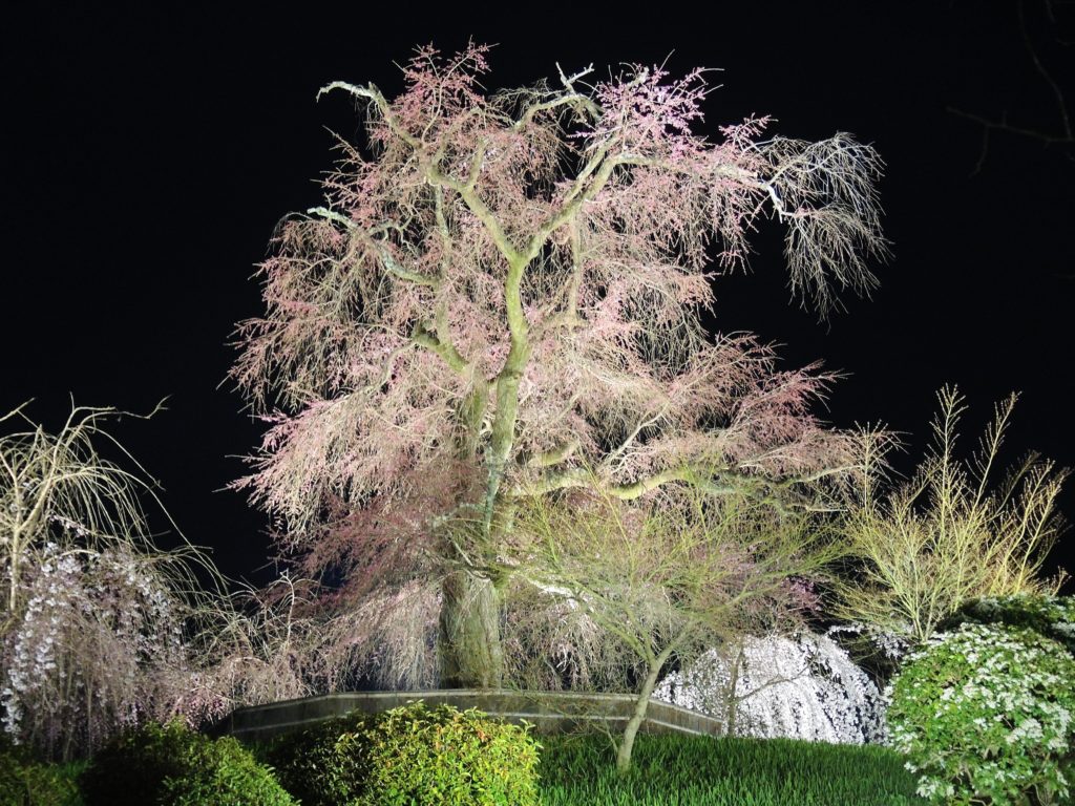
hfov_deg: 63.4
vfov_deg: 49.7
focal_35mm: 28
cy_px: 403
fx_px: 870
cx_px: 538
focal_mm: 6
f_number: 2
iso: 450
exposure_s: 1/8
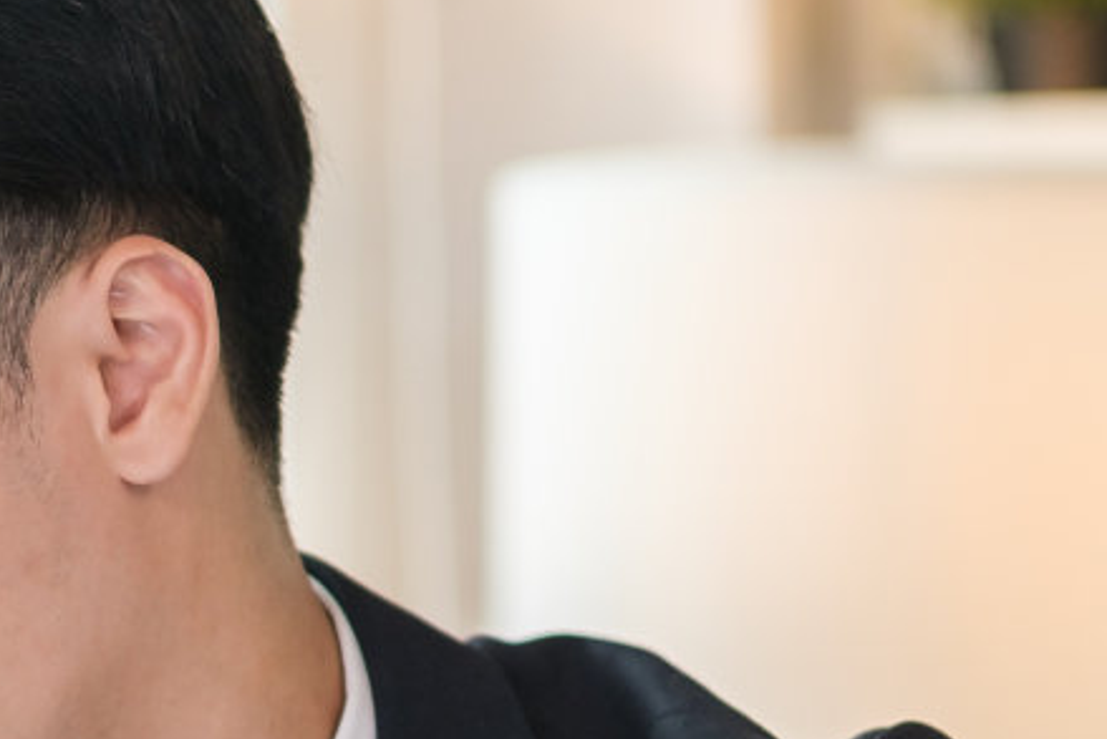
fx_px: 9412
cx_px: -525
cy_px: 1043
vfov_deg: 4.5
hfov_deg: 6.6
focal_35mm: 306
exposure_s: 1/300
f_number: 1.4
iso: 160
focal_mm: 56
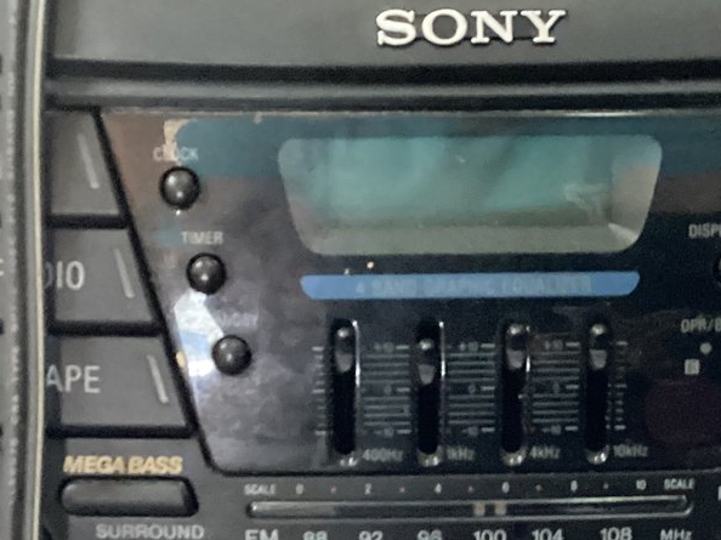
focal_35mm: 79
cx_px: 399
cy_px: 521
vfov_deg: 18.2
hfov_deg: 24.7
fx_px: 1645
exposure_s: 1/17
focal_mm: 3.3
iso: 800
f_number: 2.4
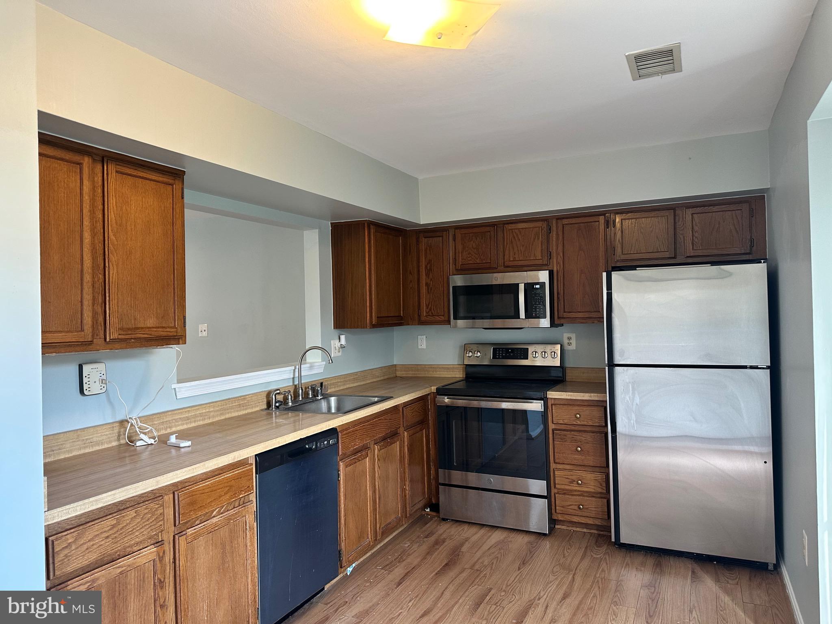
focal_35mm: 24
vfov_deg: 56.8
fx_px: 577
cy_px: 312
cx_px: 416
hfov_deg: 71.6
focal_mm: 6.86
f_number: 1.78
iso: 160
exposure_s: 1/60
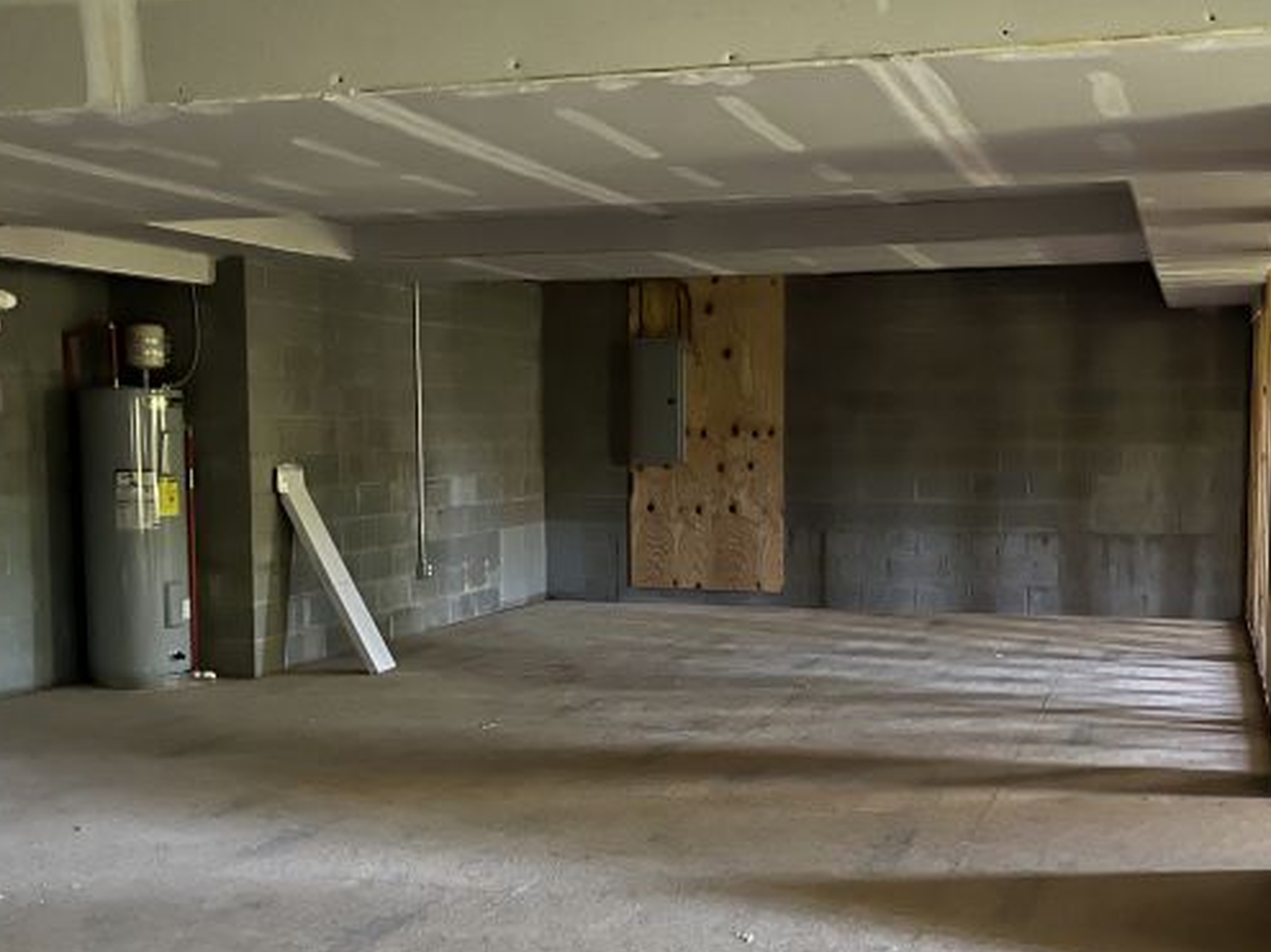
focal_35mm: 42
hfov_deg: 44.7
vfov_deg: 34.3
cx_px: 709
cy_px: 544
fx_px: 1542
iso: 640
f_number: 1.6
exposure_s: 1/30
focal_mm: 5.1
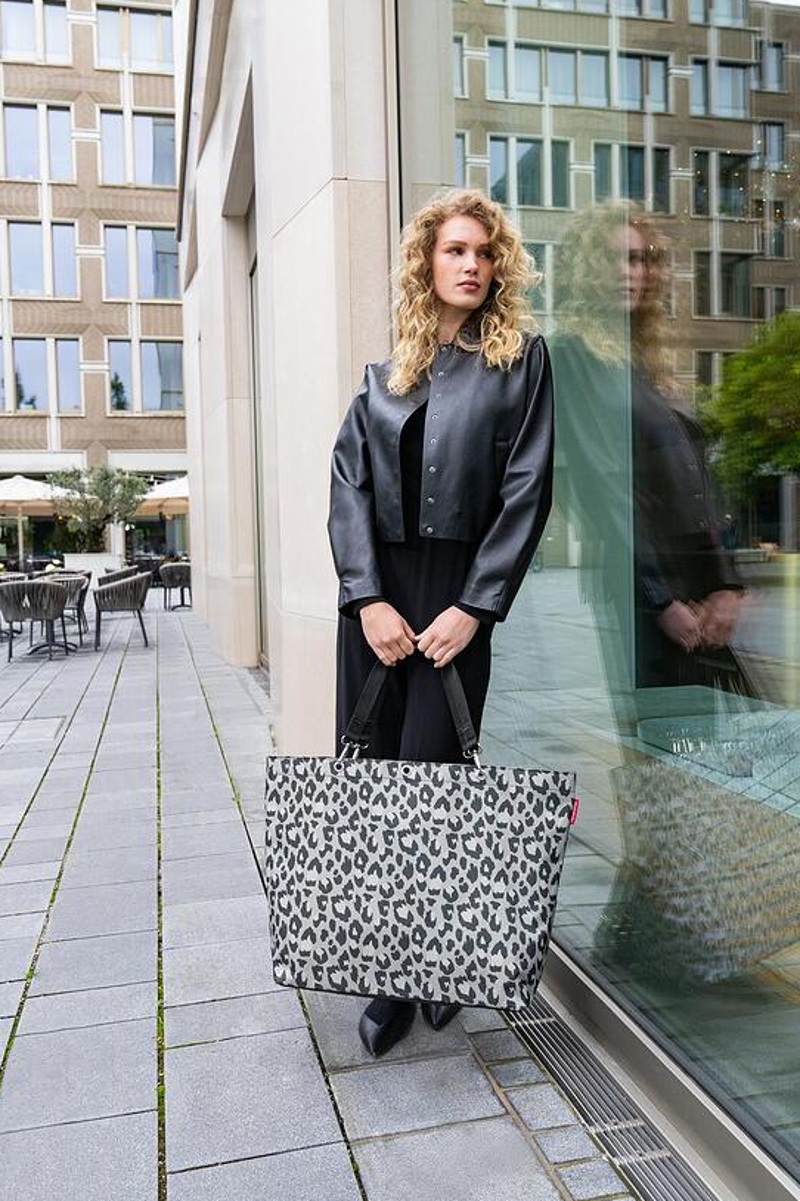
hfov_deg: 41.1
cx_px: 421
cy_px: 587
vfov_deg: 58.7
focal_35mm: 32
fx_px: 1067
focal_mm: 30
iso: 1600
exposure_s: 1/500
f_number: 5.6
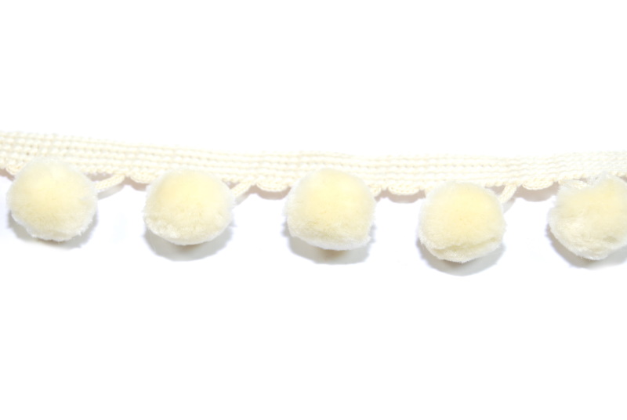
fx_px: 1439
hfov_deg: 24.6
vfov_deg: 16.6
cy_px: 210
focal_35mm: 82
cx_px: 314
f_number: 5.6
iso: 200
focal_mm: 55
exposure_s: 1/125
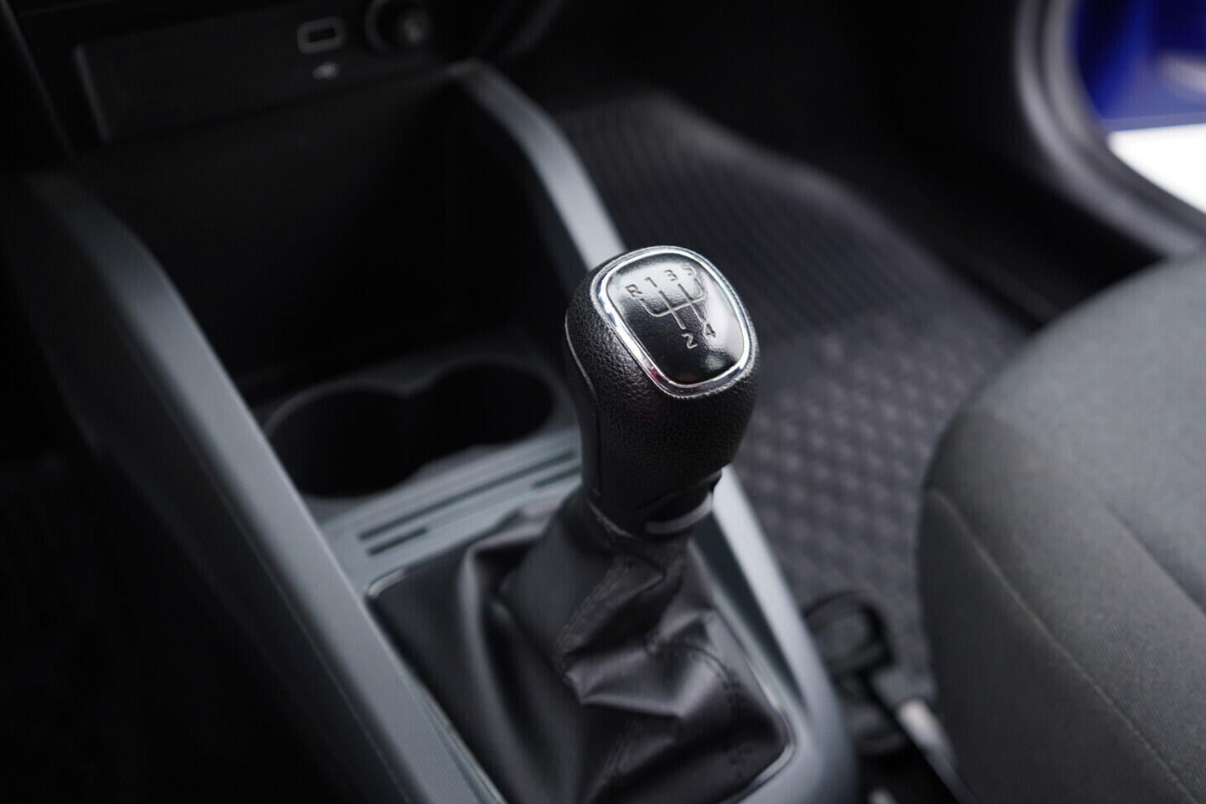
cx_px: 603
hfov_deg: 53.1
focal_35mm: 36
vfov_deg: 36.9
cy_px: 402
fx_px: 1206
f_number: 2.8
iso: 320
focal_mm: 24
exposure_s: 1/40
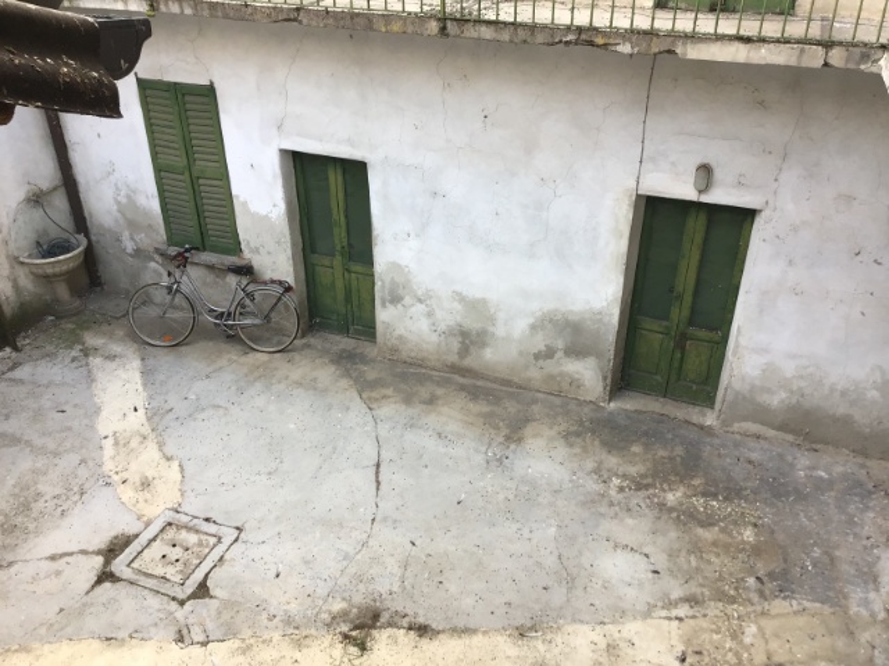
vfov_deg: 45.4
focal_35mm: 31
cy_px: 333
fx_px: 796
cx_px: 444
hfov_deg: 58.4
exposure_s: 1/100
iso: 50
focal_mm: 3.3
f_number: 2.4
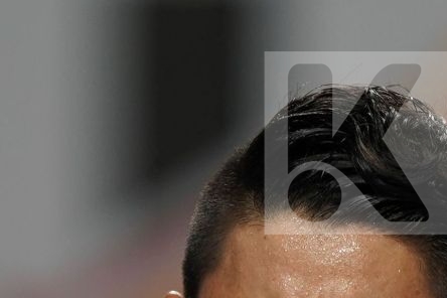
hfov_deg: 0.8
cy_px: 499
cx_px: 358
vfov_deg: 0.6
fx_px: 30220
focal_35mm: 2434
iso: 640
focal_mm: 400
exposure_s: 1/400
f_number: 2.8
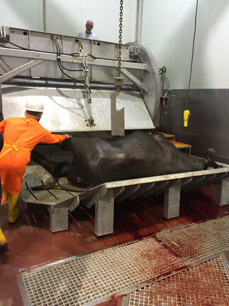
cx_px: 114
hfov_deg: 48.2
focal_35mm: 29
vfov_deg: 61.7
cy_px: 153
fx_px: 256
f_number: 2.2
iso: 250
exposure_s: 1/33
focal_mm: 4.15
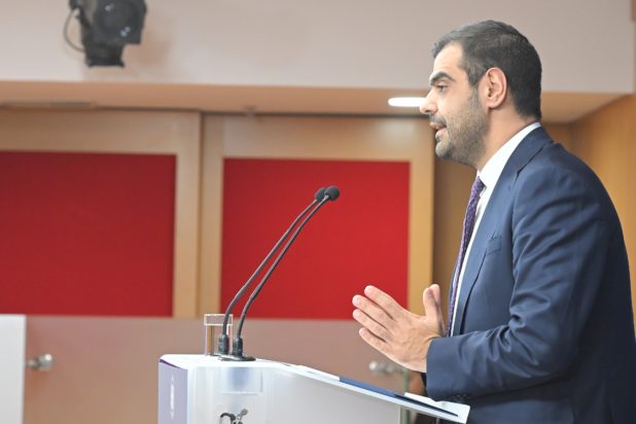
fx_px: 2561
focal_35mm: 145
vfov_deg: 9.5
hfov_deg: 14.2
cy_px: 212
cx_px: 318
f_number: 4.5
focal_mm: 97
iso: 5600
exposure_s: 1/250
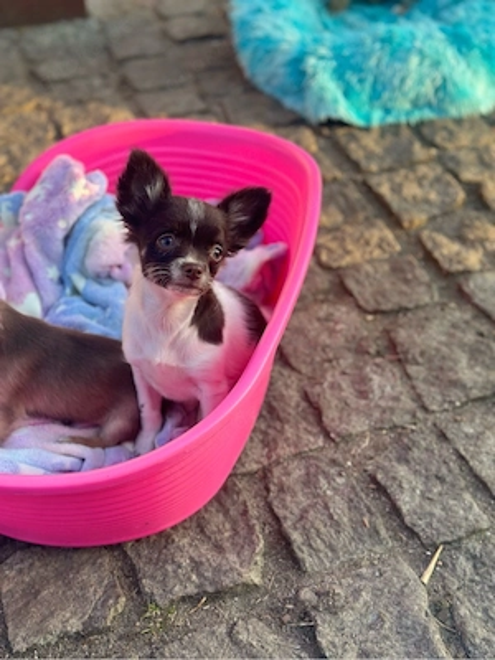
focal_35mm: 48
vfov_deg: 39.7
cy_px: 330
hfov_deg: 30.3
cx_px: 248
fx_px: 915
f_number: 1.78
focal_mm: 6.86
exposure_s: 1/415
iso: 80
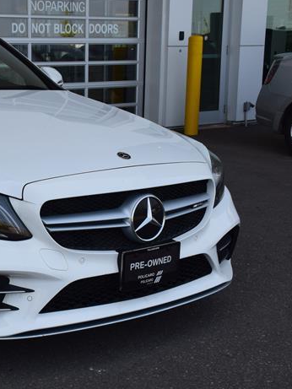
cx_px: -26
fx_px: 731
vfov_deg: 29.8
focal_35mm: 65
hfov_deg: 21.5
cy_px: 195
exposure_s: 1/320
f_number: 10
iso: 400
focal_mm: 26
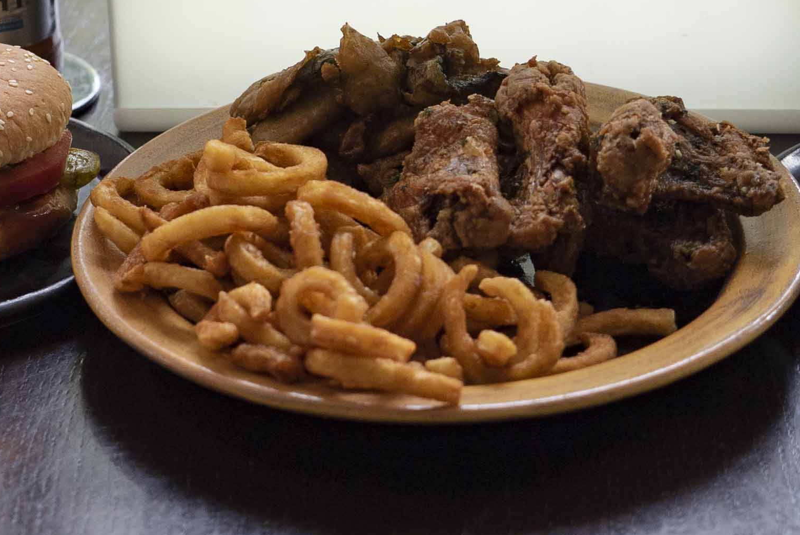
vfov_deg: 12.8
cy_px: 31
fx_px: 2357
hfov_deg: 19.3
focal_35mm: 106
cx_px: 458
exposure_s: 1/125
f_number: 4
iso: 1000
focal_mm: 39
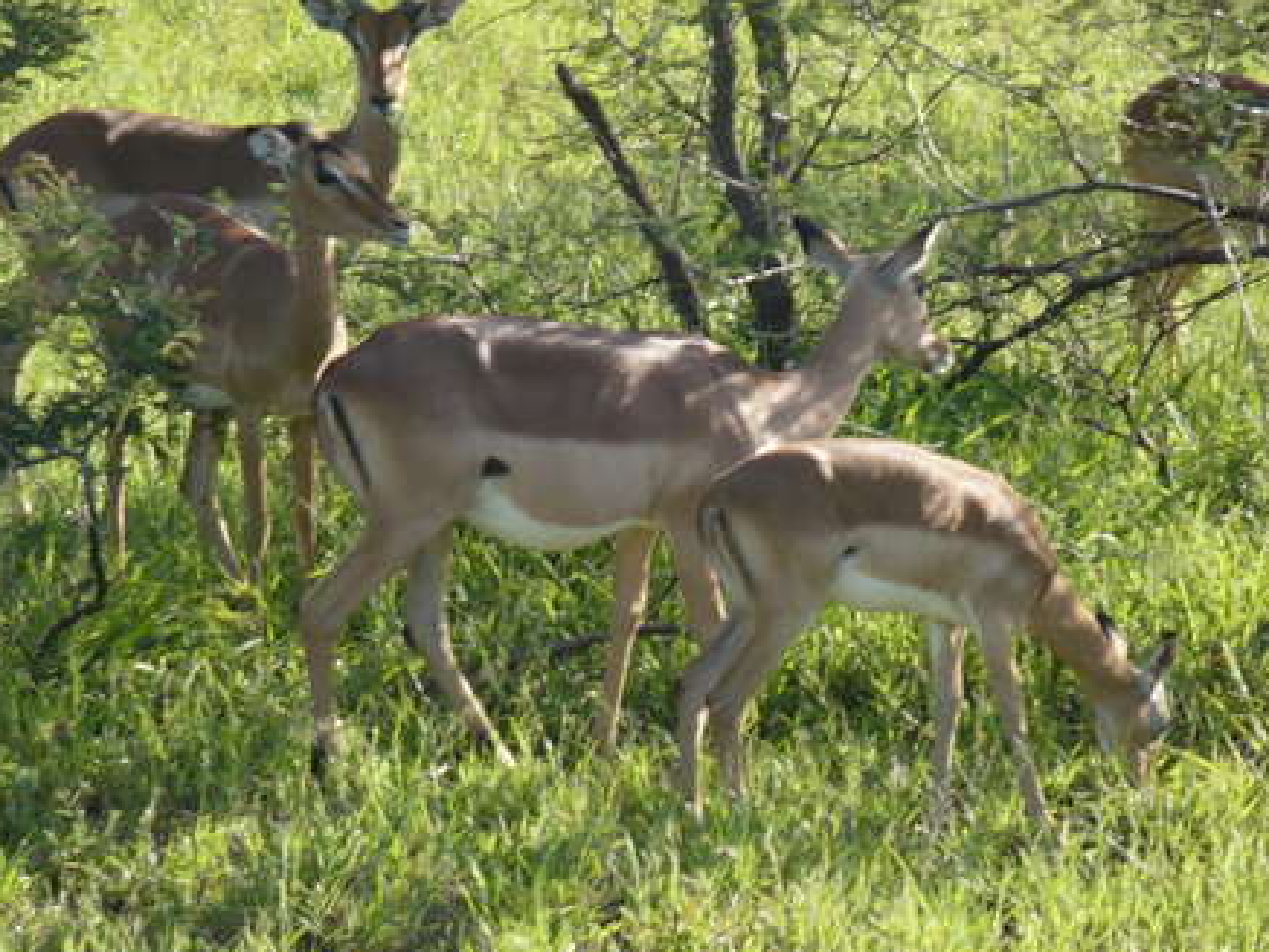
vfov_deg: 4.9
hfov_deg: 6.5
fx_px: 11184
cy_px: 441
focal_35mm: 305
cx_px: 627
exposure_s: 1/160
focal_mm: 36.6
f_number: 4.5
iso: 100
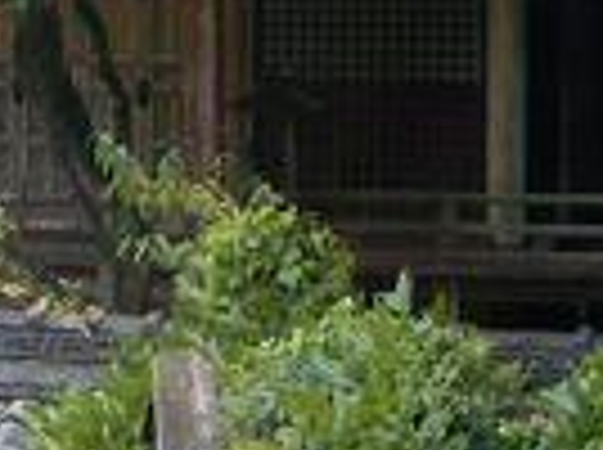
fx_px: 2956
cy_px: 65
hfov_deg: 11.3
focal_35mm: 170
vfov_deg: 8.7
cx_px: -220
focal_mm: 5.8
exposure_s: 1/100
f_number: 2.6
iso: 50
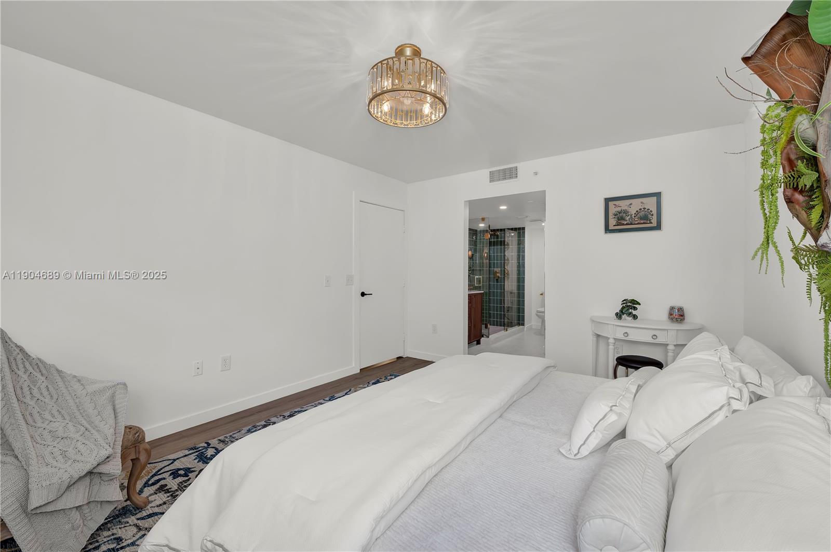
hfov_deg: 100.5
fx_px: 346
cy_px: 276
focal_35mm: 15
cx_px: 416
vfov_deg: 77.2
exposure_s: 1/10
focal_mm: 15
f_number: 8
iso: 100
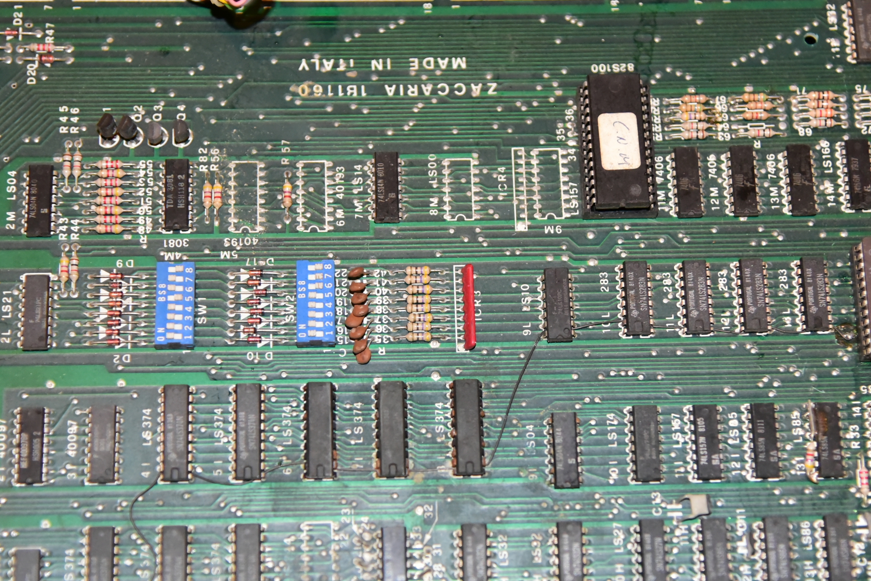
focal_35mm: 90
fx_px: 2177
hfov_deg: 22.6
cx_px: 445
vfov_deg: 15.2
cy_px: 283
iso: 4500
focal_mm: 70
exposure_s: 1/200
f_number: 4
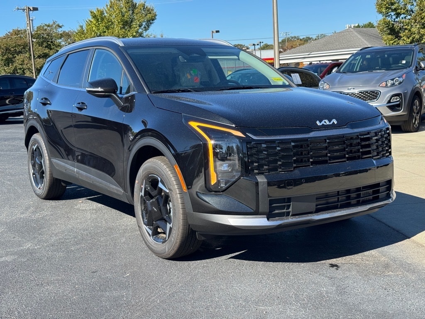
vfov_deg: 30.3
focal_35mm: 48
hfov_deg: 39.7
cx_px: 212
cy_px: 160
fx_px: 589
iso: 64
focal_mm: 6.76
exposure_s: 1/1458
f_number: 1.78
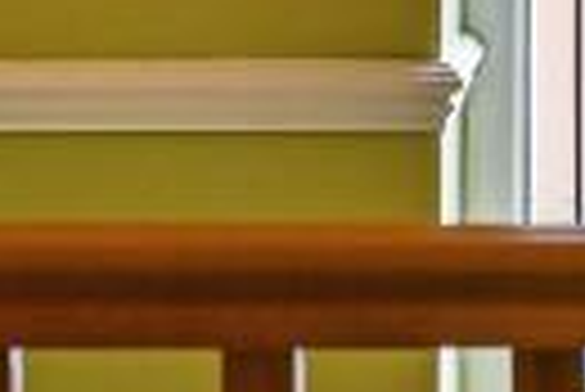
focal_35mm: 395
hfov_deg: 5.2
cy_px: -721
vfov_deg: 3.4
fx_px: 6426
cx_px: 968
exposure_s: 1/60
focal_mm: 50
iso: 400
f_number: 8
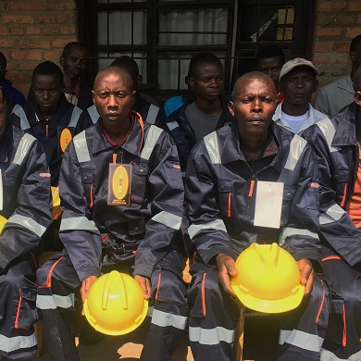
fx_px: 543
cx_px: 97
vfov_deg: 36.8
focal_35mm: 46
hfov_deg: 36.1
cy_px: 191
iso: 25
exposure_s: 1/469
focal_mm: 4.15
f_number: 2.2
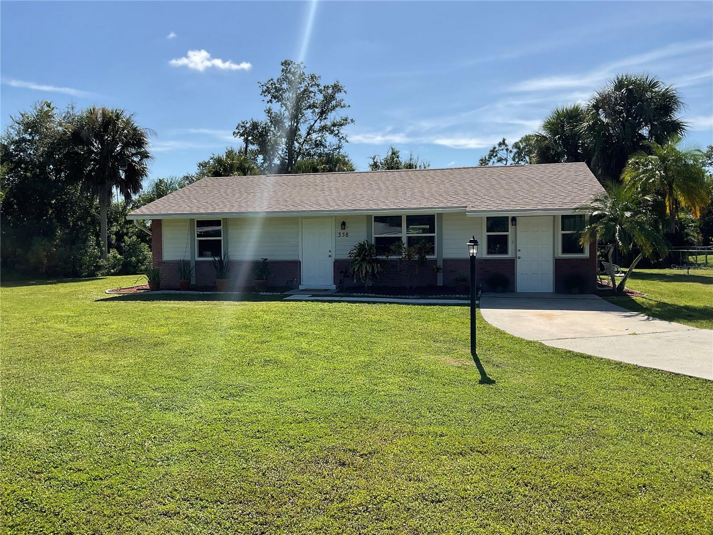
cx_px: 356
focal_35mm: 29
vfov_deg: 48.2
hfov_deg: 61.7
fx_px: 597
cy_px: 268
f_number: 1.8
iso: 16
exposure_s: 1/2320
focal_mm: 3
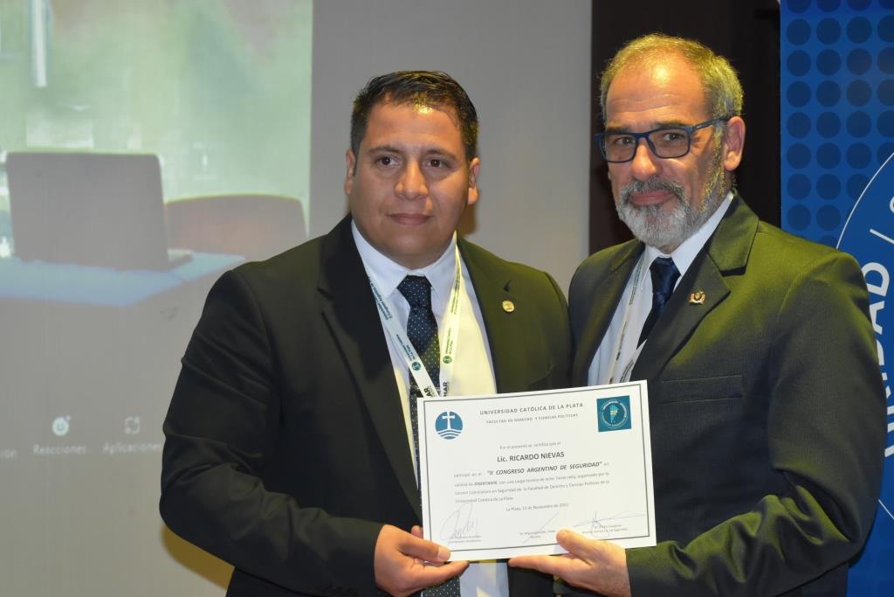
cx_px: 447
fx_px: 2086
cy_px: 298
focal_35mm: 84
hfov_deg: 24.2
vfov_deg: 16.3
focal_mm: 56
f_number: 7.1
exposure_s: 1/80
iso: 3200
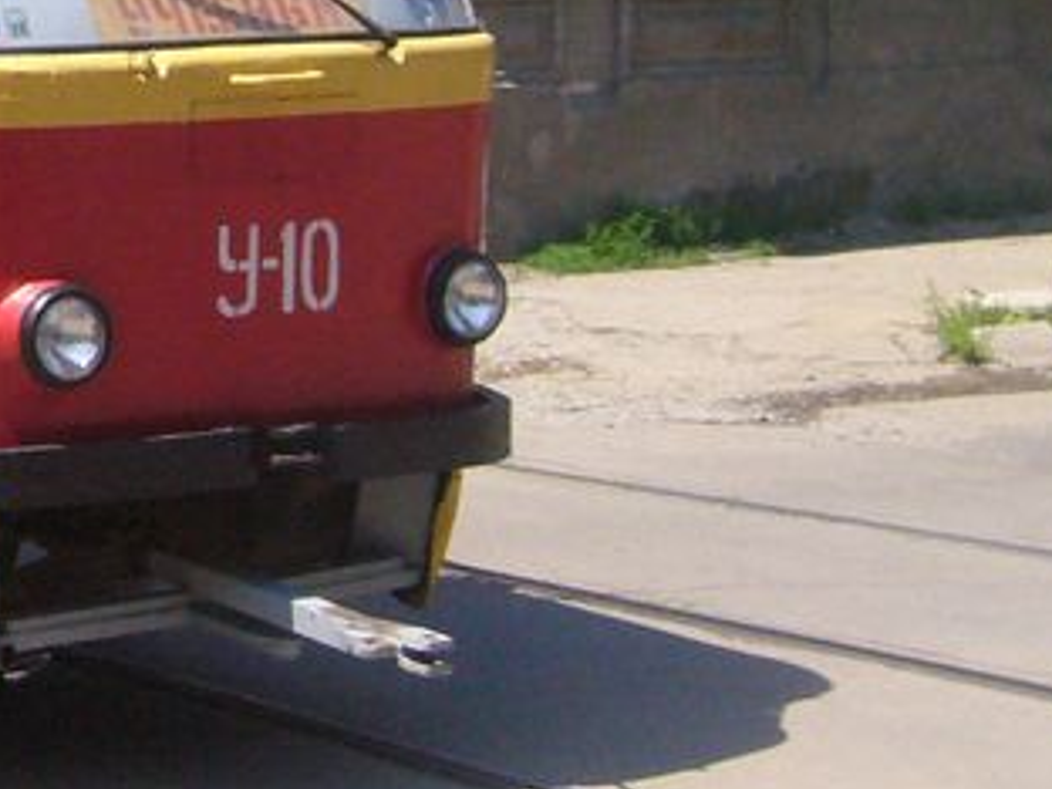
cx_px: -250
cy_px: -118
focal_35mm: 115
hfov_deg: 16.3
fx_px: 3495
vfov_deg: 12.6
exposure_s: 1/640
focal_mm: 5.8
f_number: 5.6
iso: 200
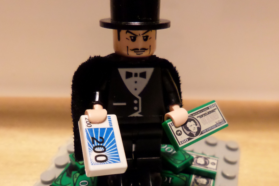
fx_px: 263
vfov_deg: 38.1
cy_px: 134
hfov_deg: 55.8
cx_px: 139
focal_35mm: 34
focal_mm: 4.3
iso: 480
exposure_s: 1/20
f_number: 3.1
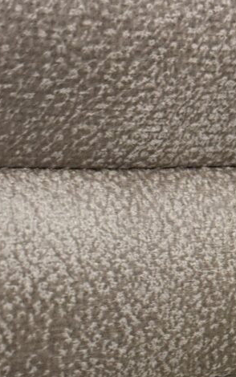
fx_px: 1337
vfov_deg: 15.7
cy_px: 402
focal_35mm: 130
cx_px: 210
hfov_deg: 10.0
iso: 250
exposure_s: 1/40
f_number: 1.78
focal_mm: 6.76
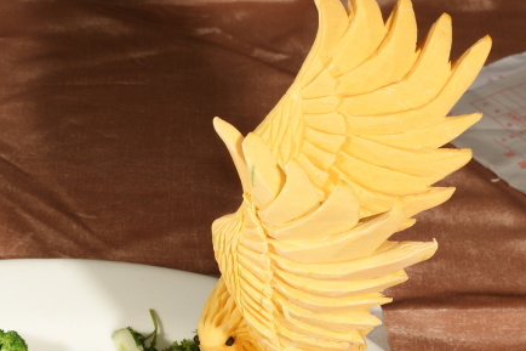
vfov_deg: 7.7
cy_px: 333
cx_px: 38
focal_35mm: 177
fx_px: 2585
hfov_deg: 11.5
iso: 100
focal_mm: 50
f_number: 8
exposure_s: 1/125
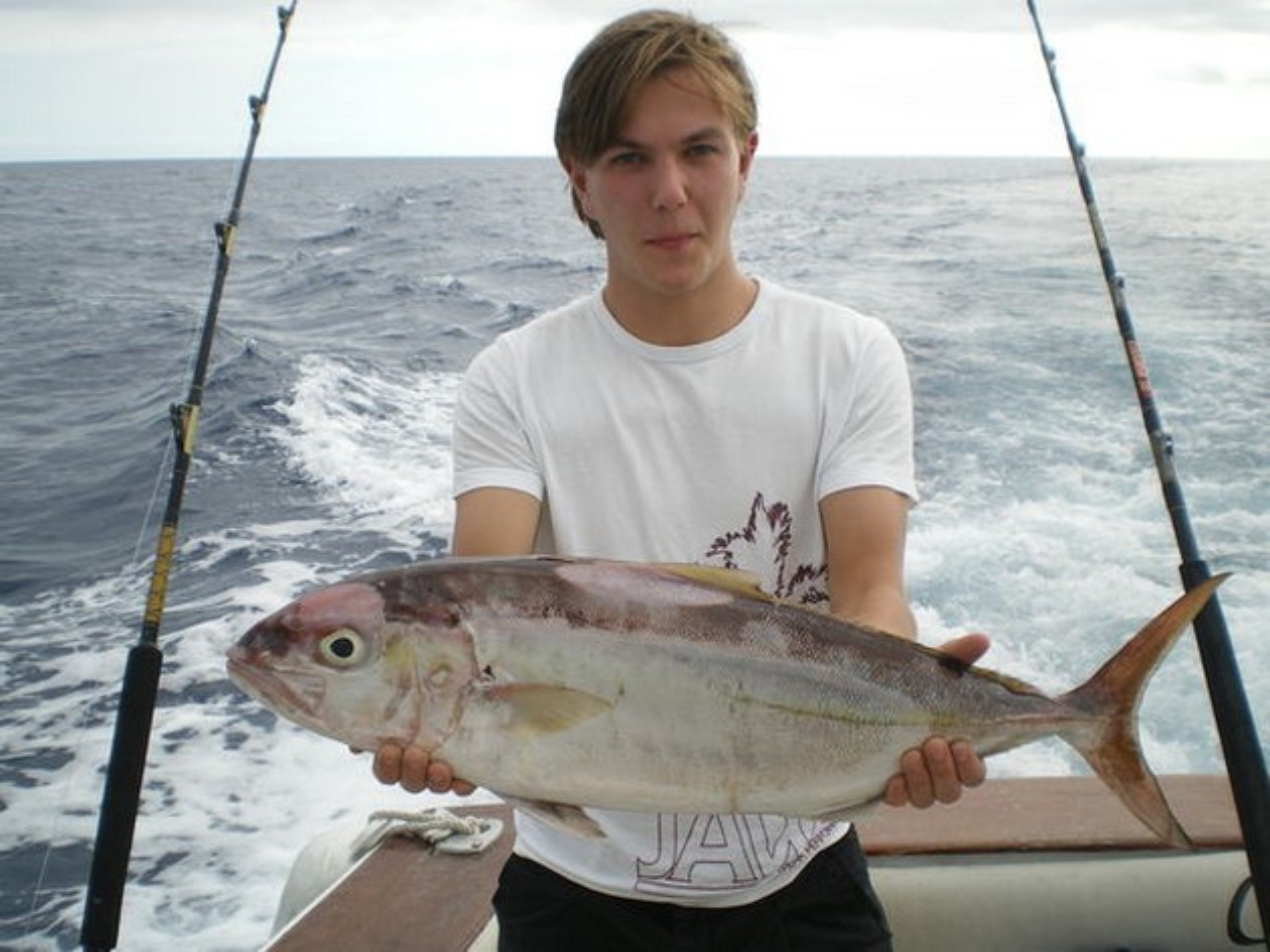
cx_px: 635
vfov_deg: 34.3
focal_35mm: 42
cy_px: 476
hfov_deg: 44.8
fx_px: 1540
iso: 50
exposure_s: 1/250
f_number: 4.9
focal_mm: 7.4
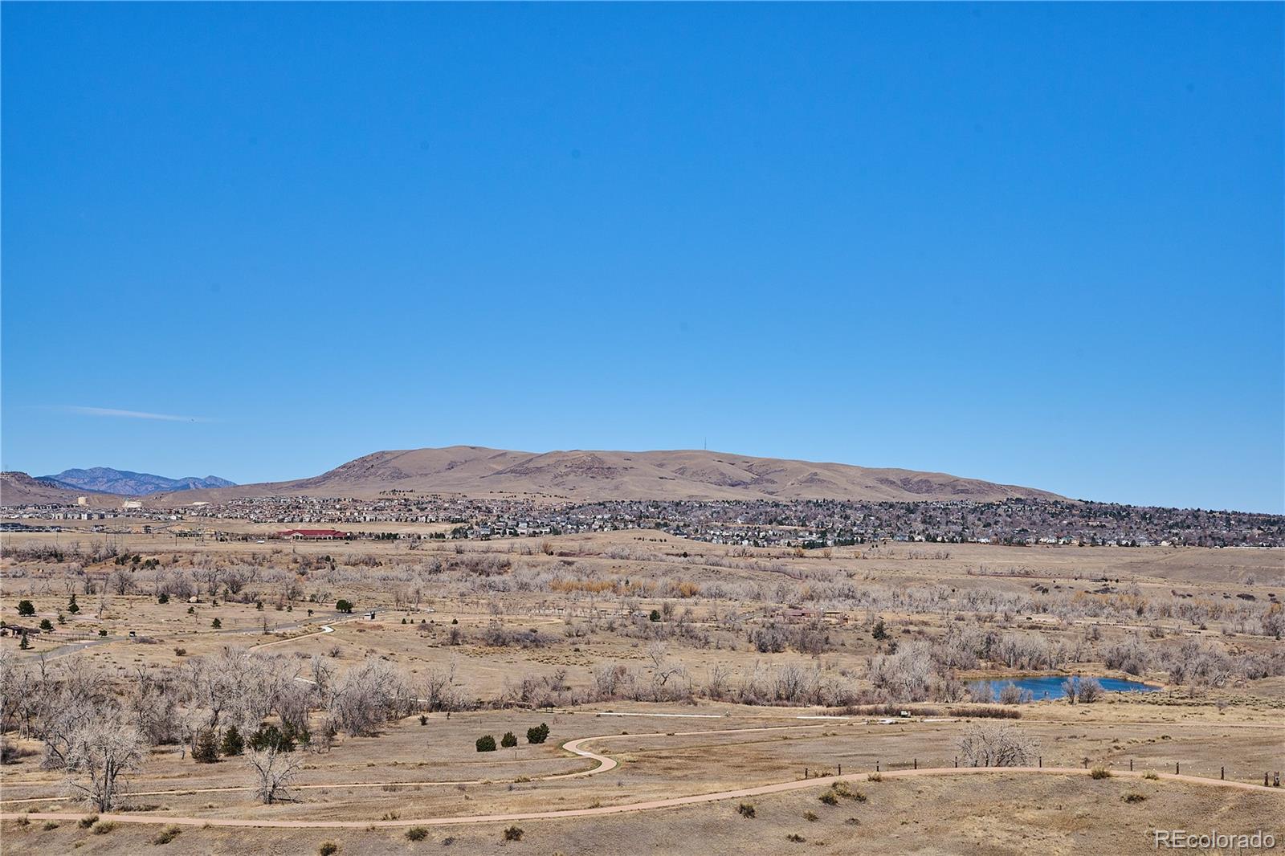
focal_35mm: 50
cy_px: 428
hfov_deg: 39.6
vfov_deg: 27.0
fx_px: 1784
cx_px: 642
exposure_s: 1/1600
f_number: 10
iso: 400
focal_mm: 50
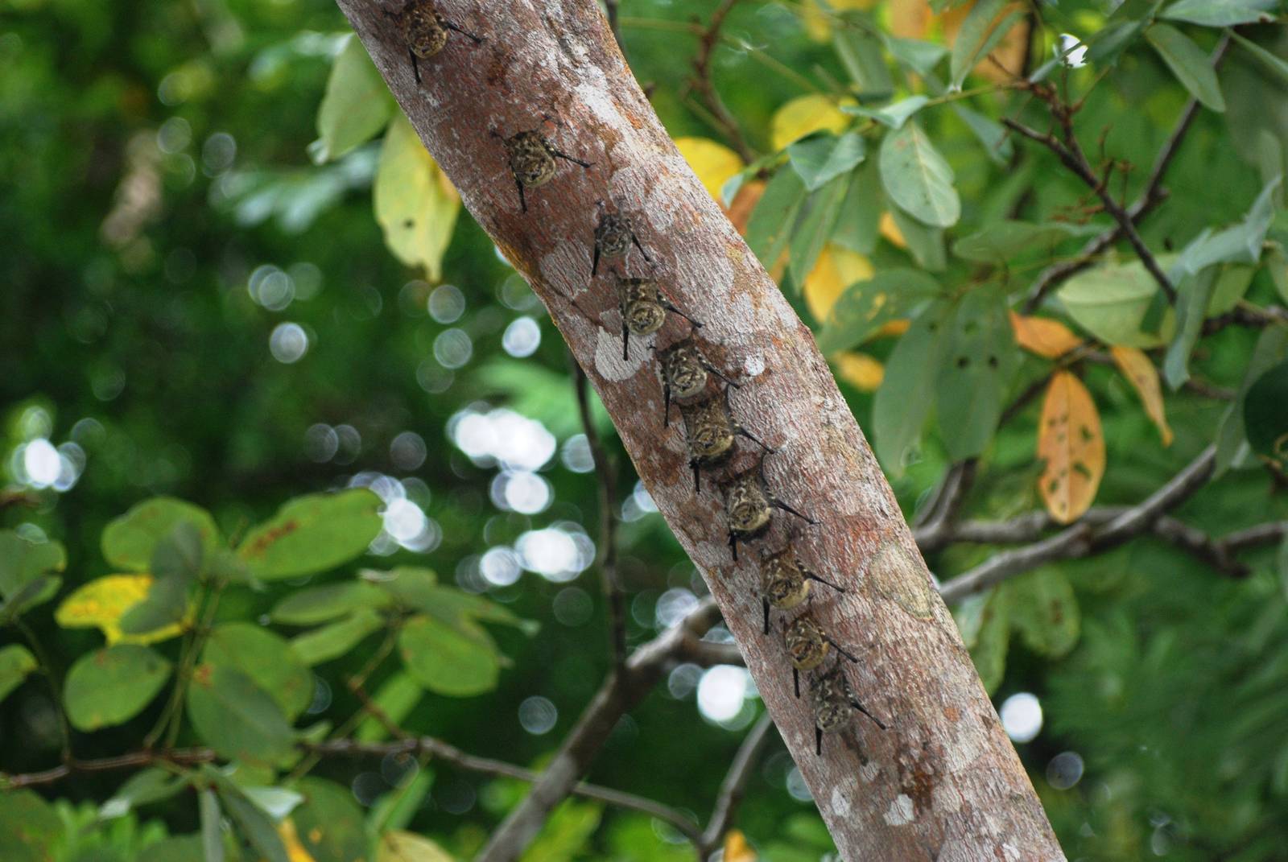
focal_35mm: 292
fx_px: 10477
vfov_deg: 4.7
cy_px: 431
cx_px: 644
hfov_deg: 7.0
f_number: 5
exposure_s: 1/160
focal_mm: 195
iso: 400
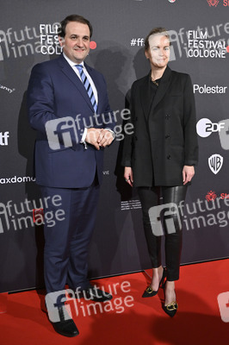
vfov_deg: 57.3
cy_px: 172
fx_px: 315
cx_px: 114
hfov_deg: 39.9
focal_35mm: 33
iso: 1000
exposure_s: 1/200
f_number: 4
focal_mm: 33
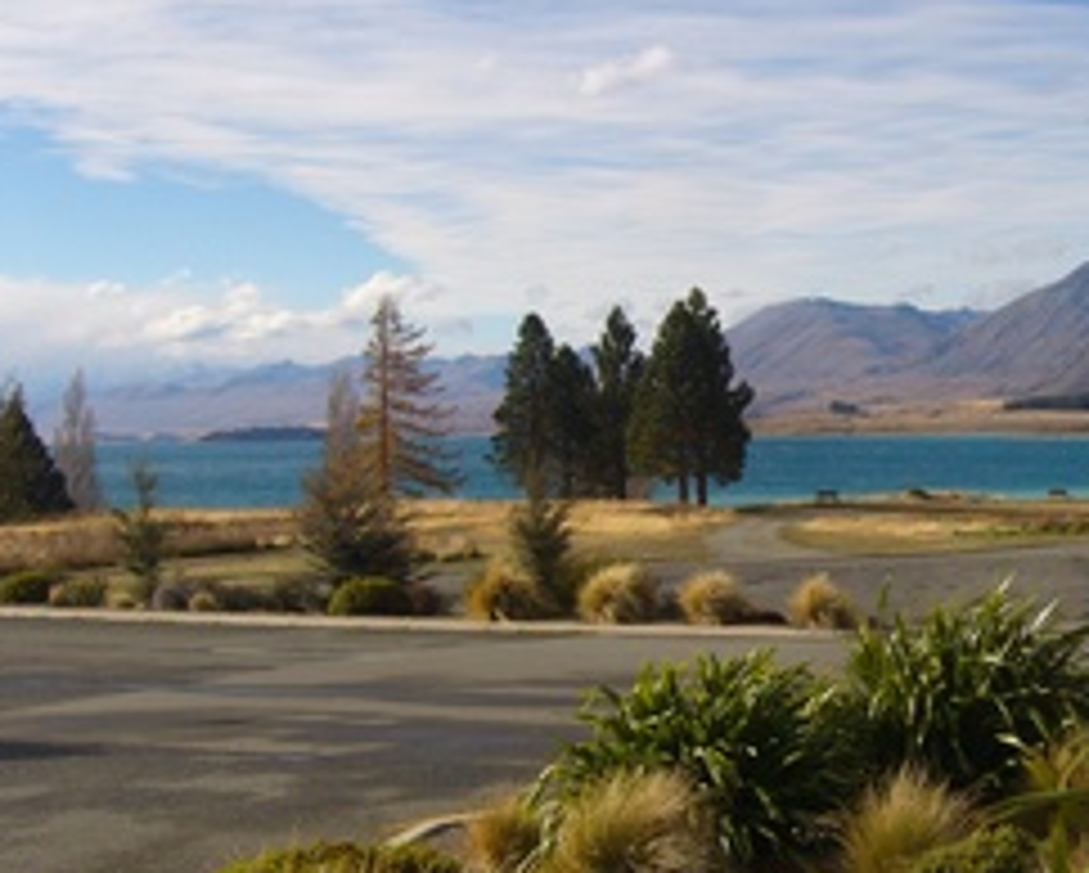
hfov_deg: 29.3
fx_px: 2000
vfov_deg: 24.6
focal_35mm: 62
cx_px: 958
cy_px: 513
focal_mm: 5.8
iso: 80
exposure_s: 1/320
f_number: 5.6
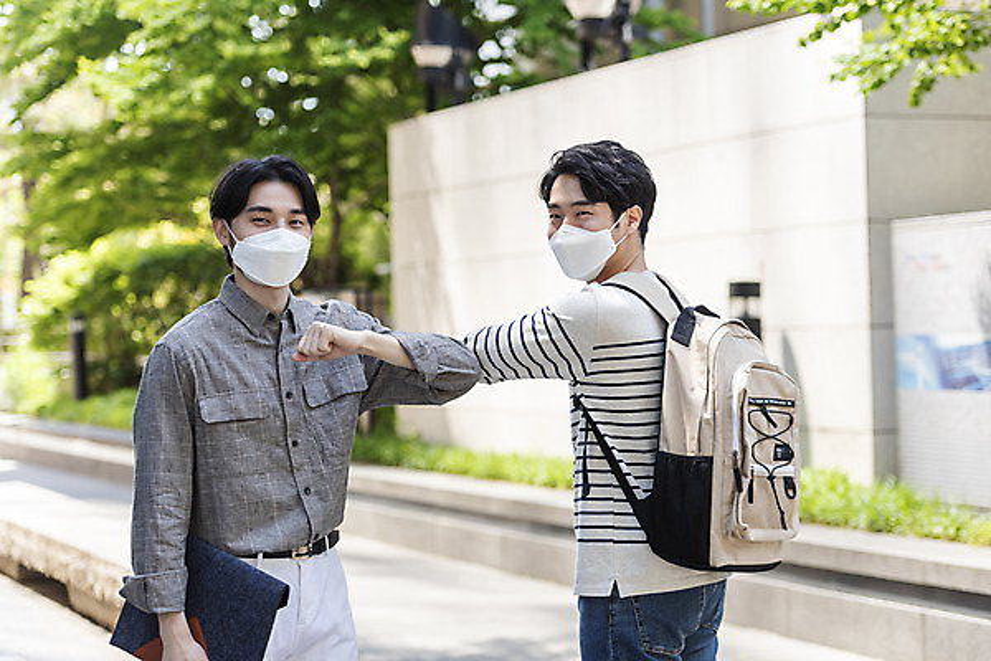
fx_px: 2202
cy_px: 330
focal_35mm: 80
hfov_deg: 25.4
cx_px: 496
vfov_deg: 17.1
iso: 320
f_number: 2.8
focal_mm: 80
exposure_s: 1/640
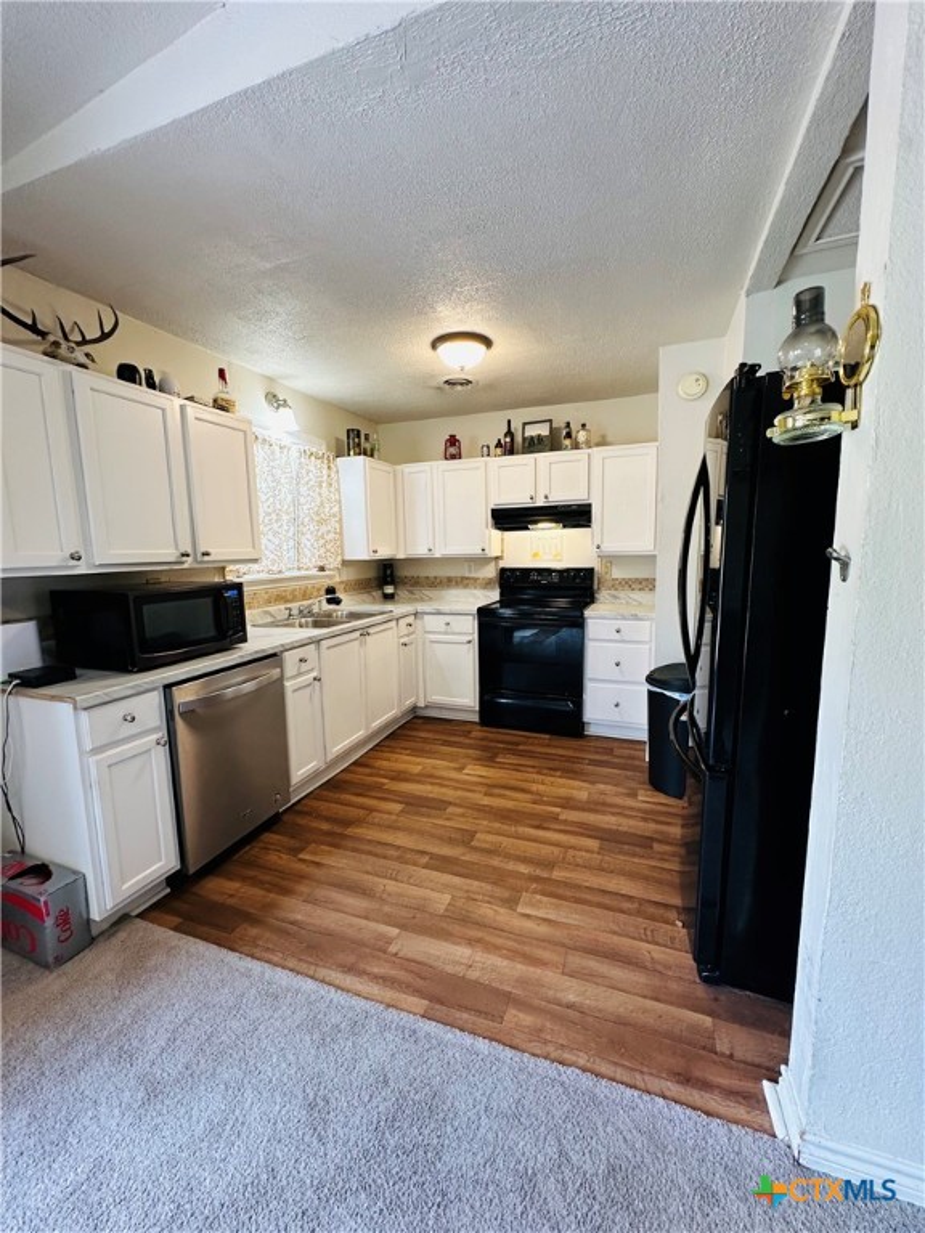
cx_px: 462
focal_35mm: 14
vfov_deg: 102.1
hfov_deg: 85.7
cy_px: 616
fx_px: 499
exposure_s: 1/60
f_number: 2.2
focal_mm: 2.22
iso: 160
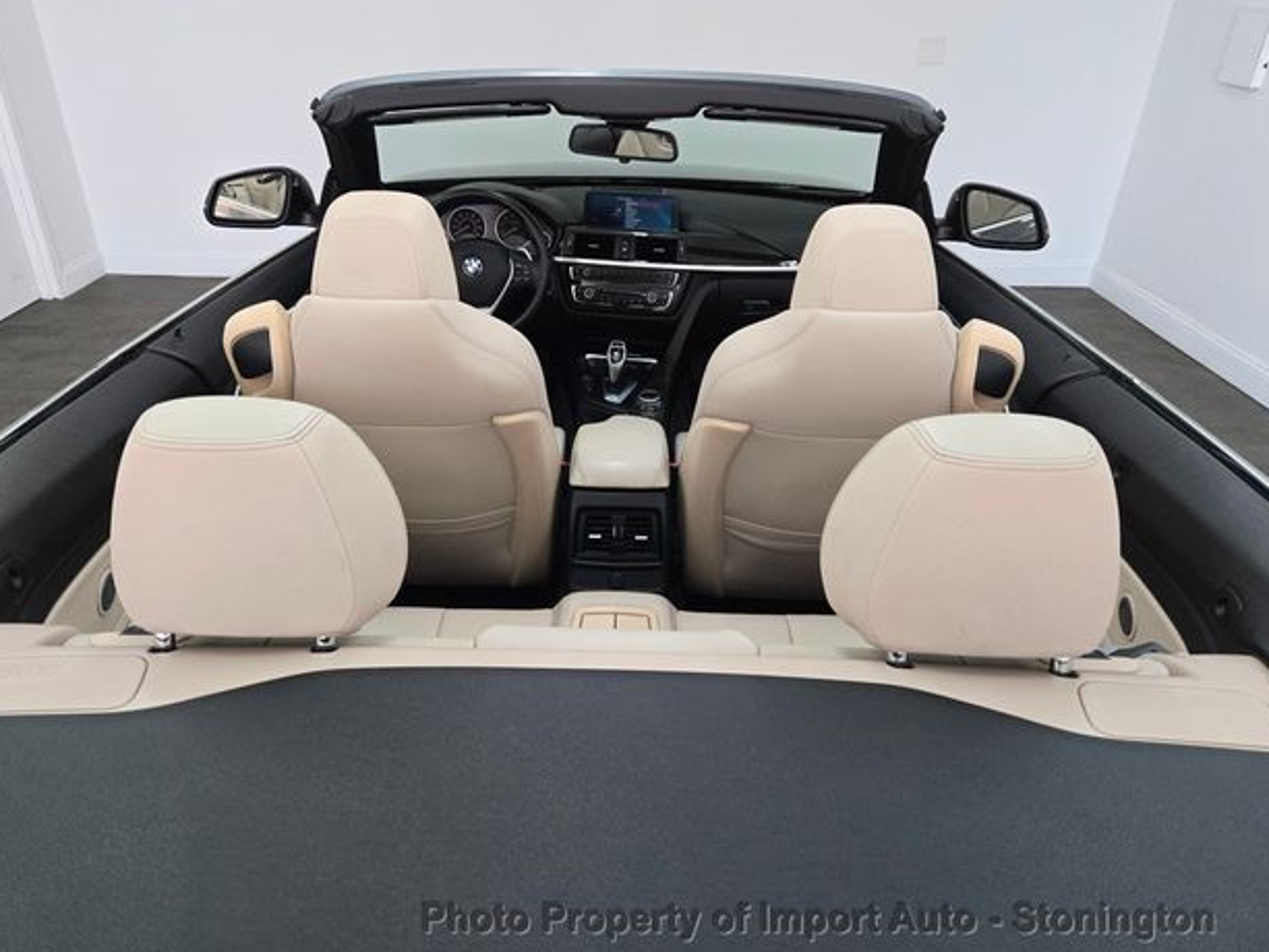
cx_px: 621
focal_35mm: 24
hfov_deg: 71.6
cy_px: 466
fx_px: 880
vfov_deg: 56.8
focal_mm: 5.4
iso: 160
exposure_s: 1/120
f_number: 1.8
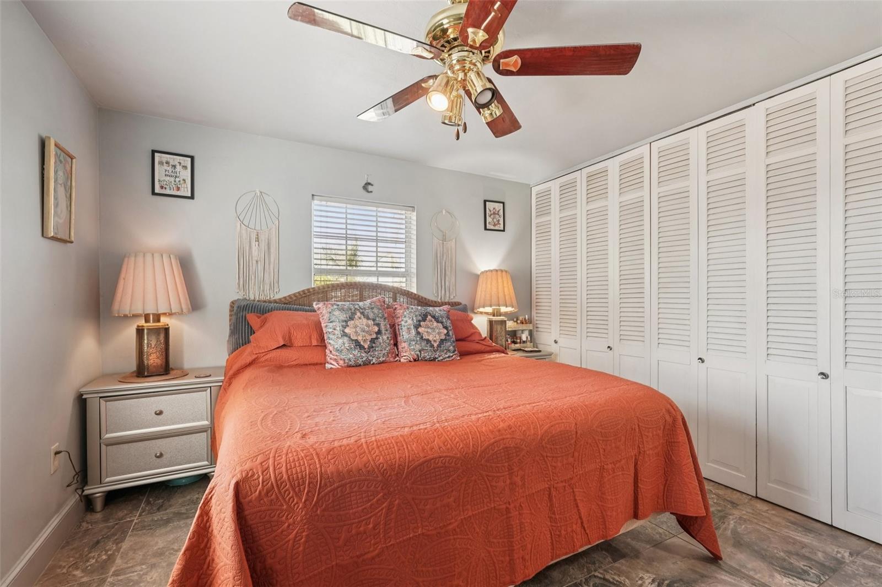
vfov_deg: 73.7
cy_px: 294
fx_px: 392
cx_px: 441
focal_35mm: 16
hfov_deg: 96.7
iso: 400
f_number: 7.1
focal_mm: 16
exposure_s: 1/15
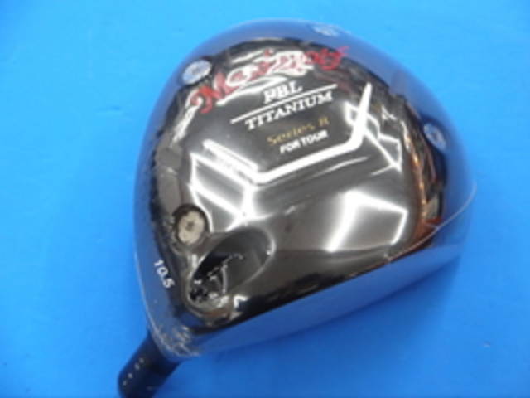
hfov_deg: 23.3
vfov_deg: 17.6
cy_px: 199
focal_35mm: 84
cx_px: 265
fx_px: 1286
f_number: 5.6
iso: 800
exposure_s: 1/80
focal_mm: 42
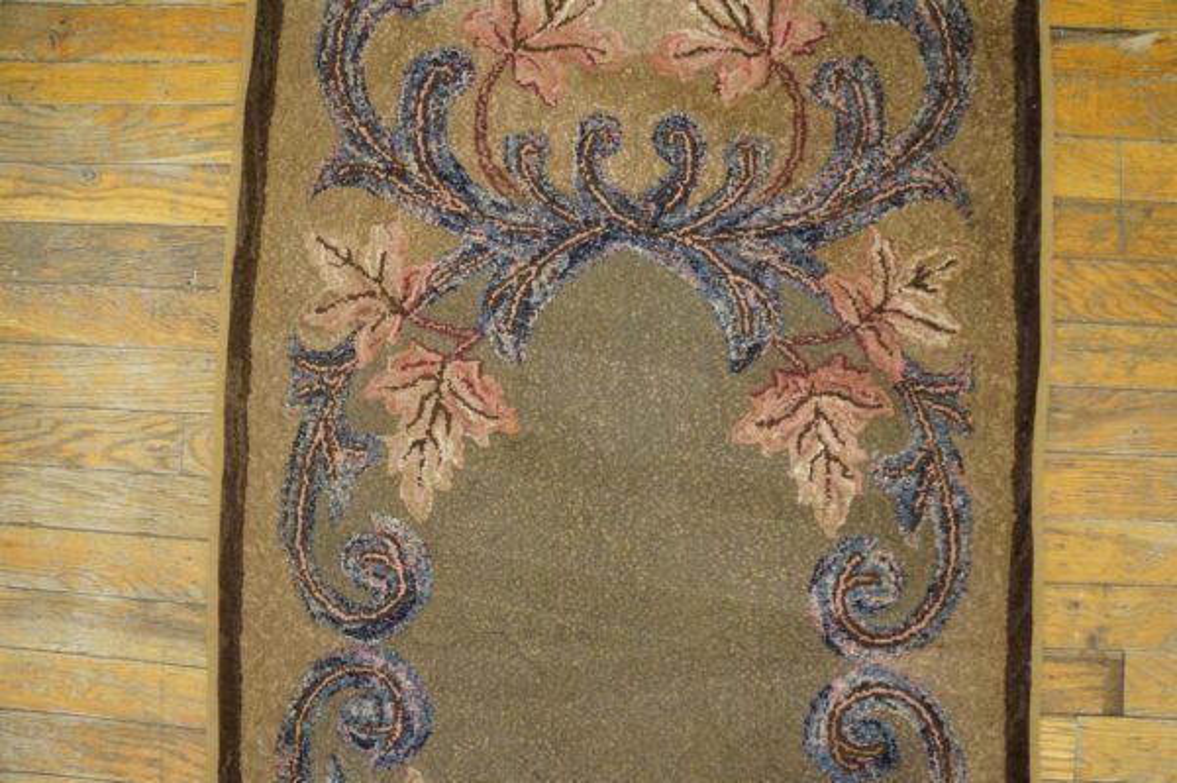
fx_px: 882
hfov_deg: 67.4
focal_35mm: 27
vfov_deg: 47.9
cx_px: 588
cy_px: 392
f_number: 4
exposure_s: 1/160
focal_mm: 18
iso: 3200
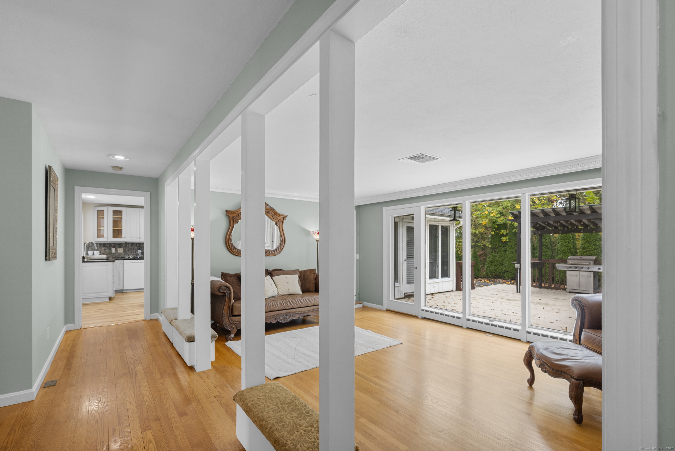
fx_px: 300
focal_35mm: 16
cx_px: 338
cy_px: 226
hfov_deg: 96.7
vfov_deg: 73.8
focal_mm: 16
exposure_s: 1/8
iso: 400
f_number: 8
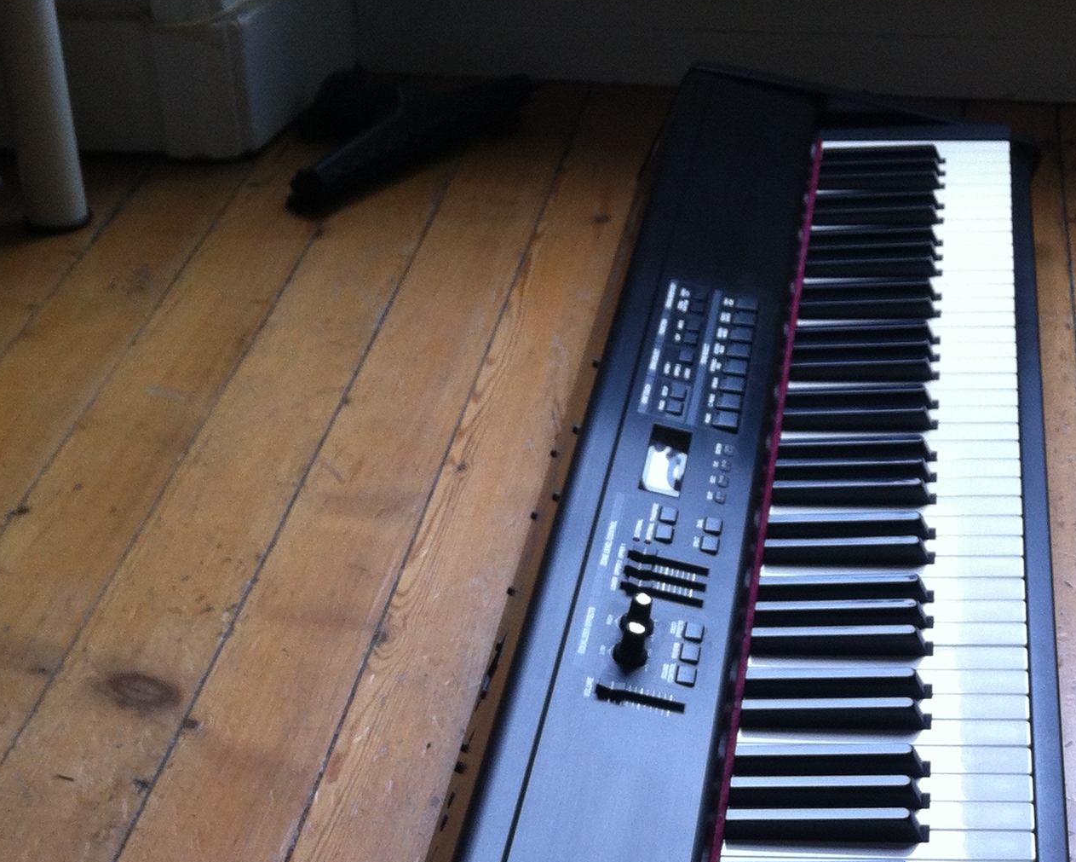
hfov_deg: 27.0
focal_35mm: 70
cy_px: 957
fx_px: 2230
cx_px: 705
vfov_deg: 20.8
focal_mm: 3.85
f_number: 2.8
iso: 100
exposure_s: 1/60
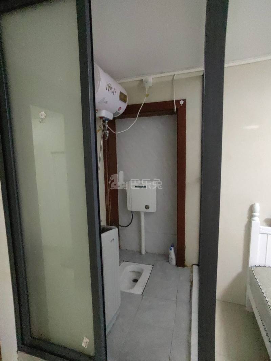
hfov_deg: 71.6
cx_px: 136
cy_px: 180
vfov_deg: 87.8
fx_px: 188
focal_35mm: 18
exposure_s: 1/25
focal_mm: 1.68
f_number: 2.2
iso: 1000
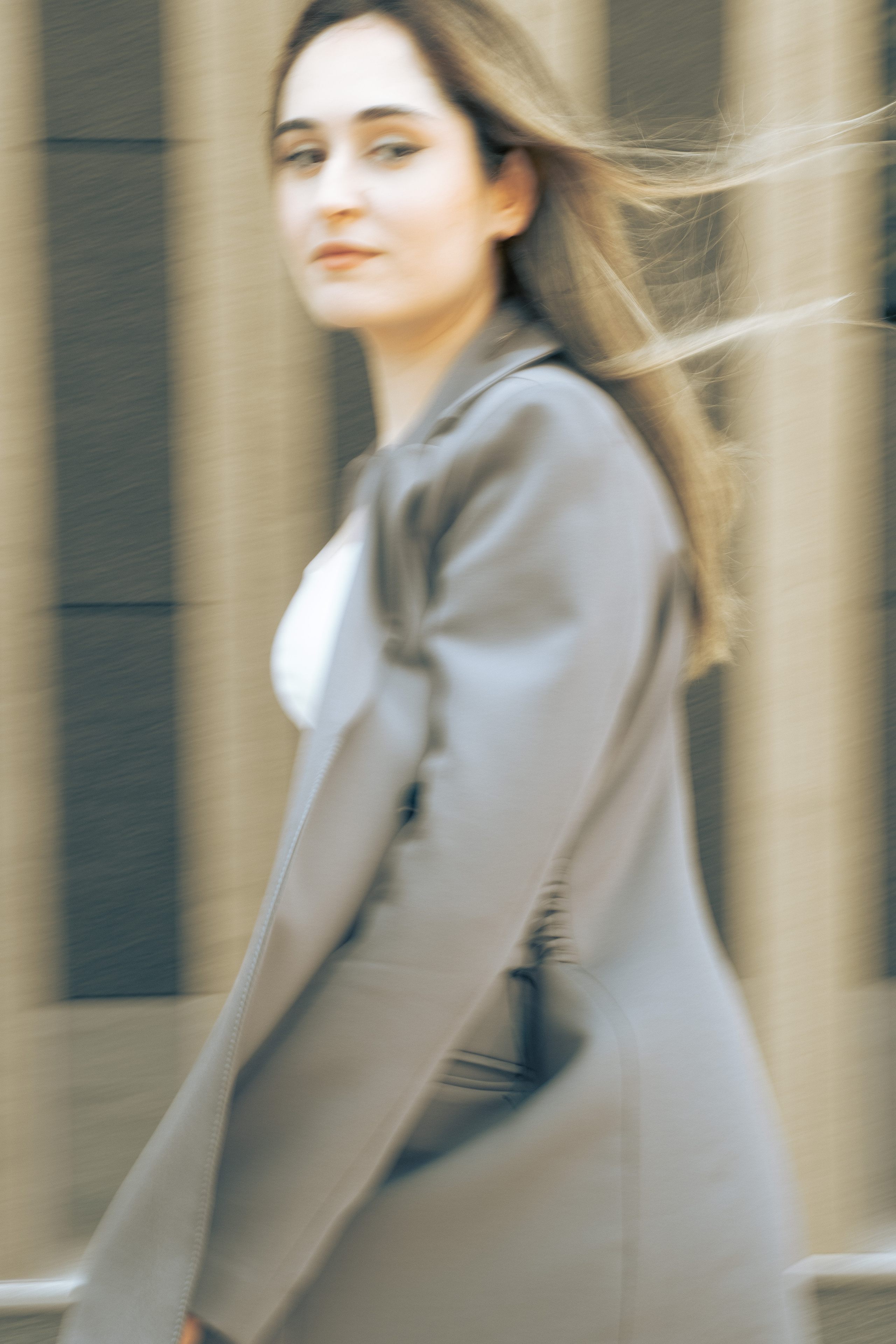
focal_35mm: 84
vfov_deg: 24.2
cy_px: 672
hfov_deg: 16.3
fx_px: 3136
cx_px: 448
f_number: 10
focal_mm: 56
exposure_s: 1/30
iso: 500
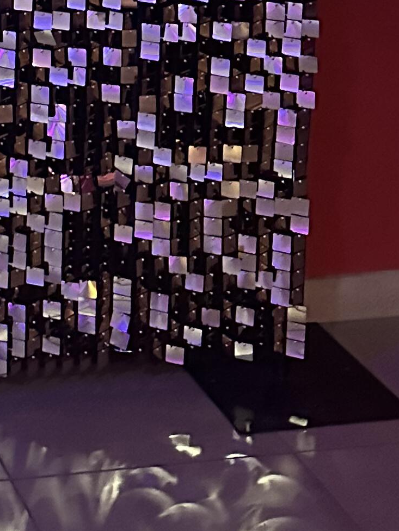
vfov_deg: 17.2
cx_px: -288
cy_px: -341
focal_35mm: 99
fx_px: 1521
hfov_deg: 13.6
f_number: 1.78
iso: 1000
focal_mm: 6.86
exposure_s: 1/38
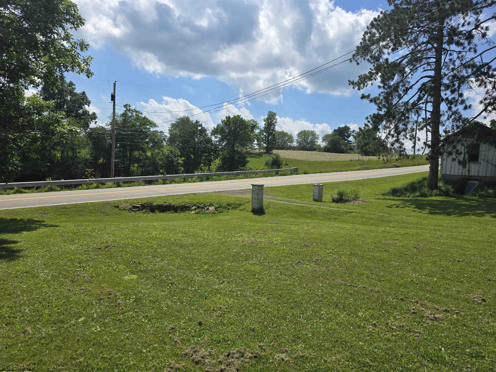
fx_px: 330
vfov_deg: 58.9
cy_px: 186
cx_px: 248
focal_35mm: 23
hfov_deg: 73.9
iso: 12
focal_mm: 6.3
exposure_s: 1/1336
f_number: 1.7
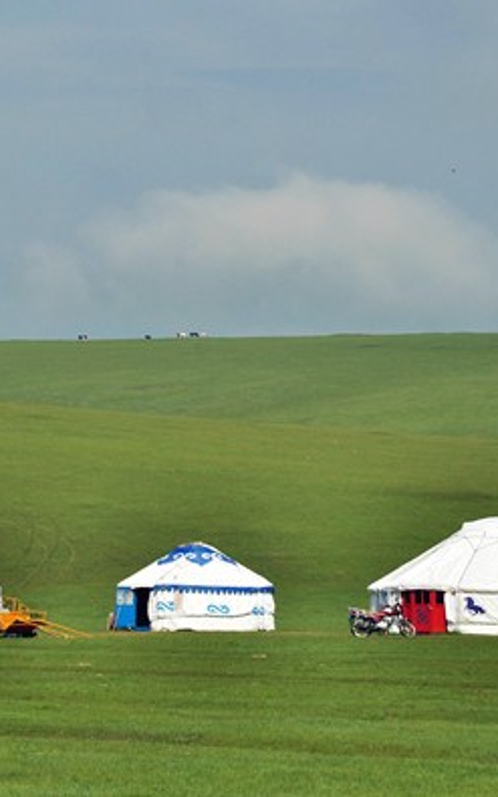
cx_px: 83
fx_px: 5644
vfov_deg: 8.1
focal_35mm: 260
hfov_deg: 5.0
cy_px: 400
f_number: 16
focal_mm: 112
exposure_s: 1/250
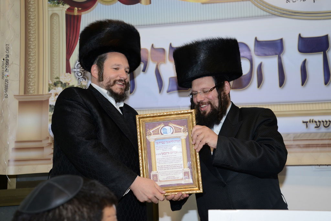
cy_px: 110
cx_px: 166
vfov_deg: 26.0
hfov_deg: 38.2
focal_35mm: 52
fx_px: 478
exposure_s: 1/125
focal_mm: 52
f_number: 5
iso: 800
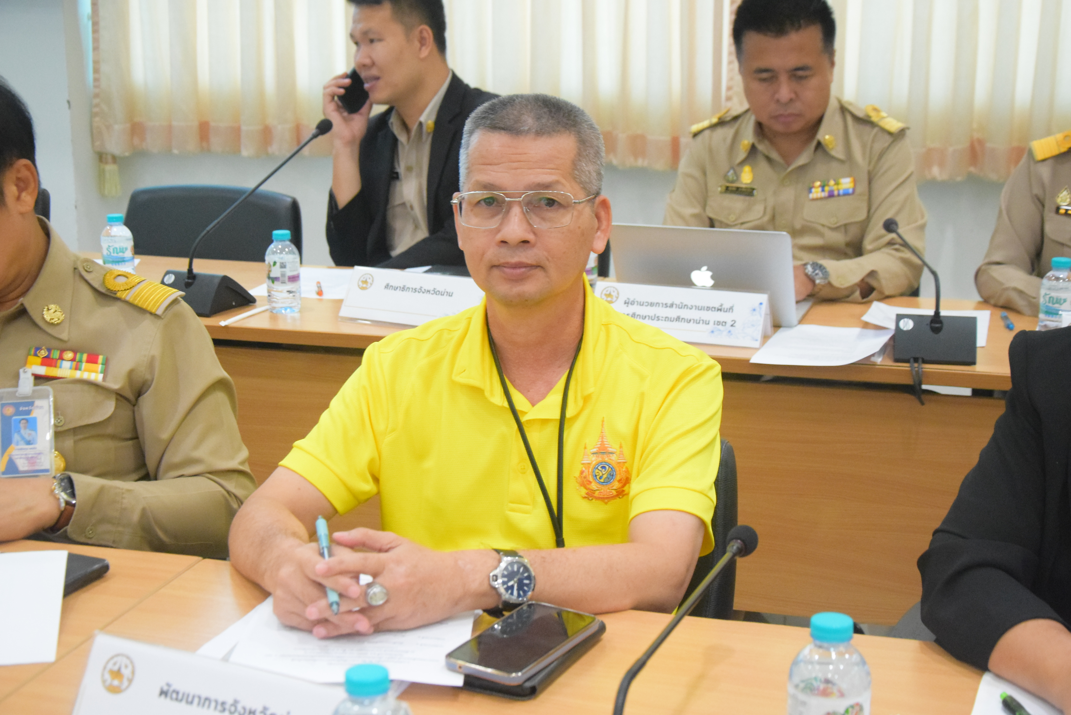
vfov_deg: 23.8
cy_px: 358
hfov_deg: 35.0
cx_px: 536
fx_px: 1696
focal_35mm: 57
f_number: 6.3
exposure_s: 1/160
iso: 5000
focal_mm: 38
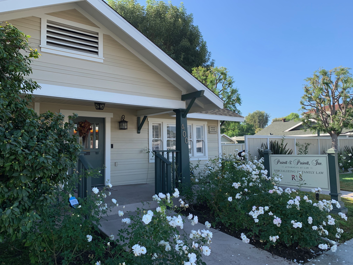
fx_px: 265
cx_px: 176
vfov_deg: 53.1
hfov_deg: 67.3
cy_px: 132
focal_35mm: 26
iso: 25
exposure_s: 1/732
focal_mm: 4.25
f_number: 1.8
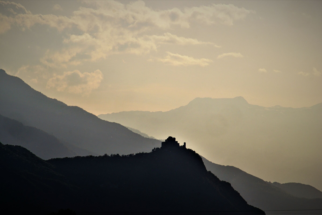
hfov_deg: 4.6
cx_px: 161
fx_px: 4025
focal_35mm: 450
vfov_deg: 3.1
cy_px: 108
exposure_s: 1/500
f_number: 16
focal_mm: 300
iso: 160
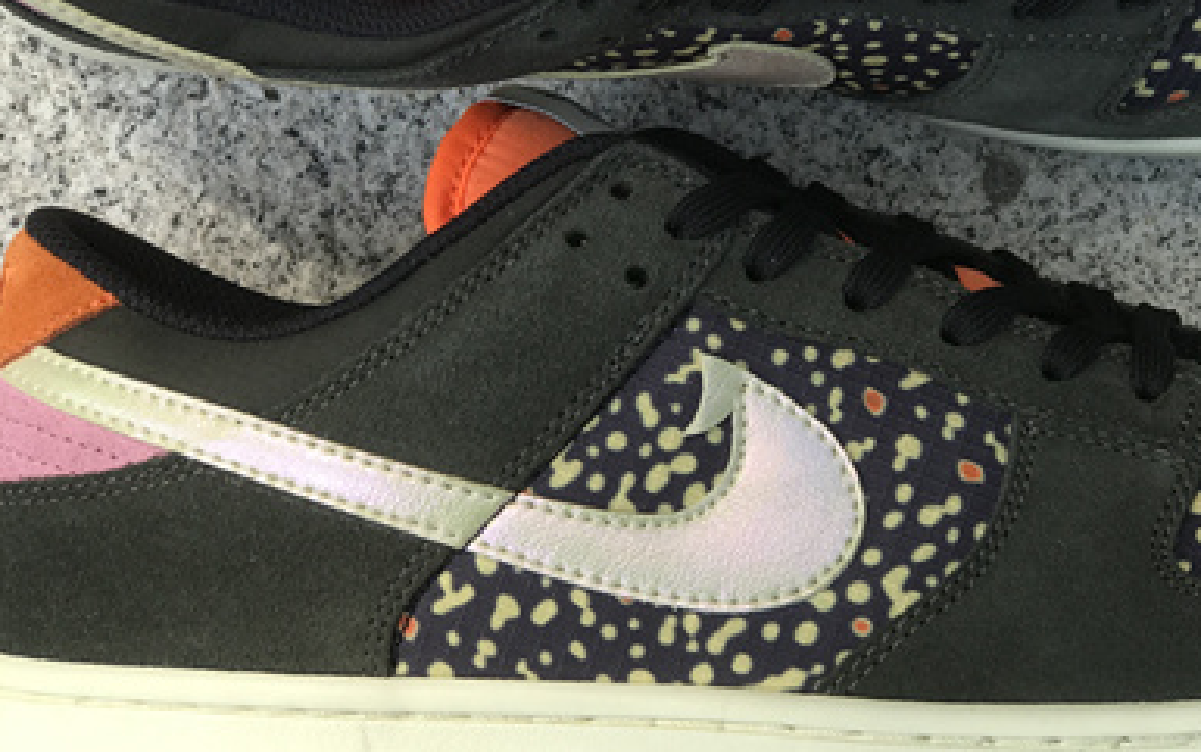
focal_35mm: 116
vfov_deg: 11.3
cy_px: 204
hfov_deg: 17.9
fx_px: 3798
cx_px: 802
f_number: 2.8
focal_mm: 6.6
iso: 20
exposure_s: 1/149
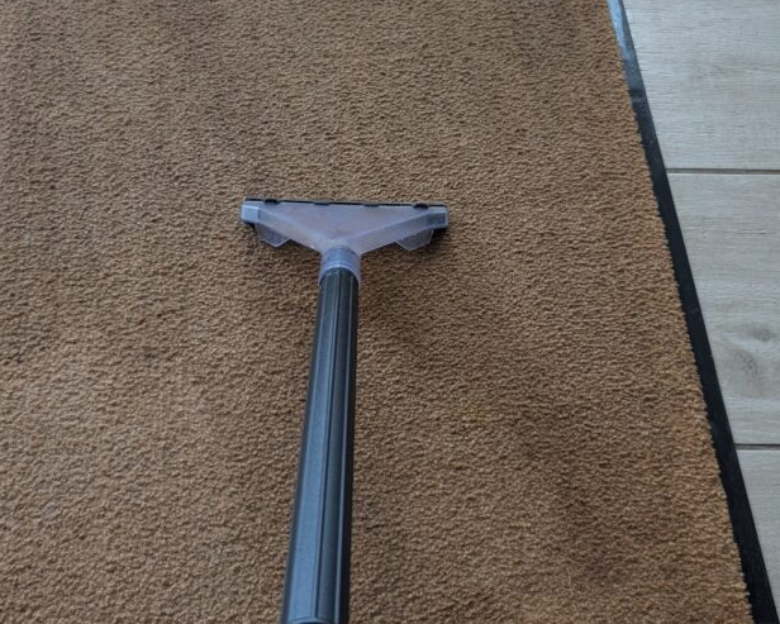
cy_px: 253
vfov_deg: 38.1
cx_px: 368
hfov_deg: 46.8
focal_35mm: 39
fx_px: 900
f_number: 1.68
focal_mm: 6.9
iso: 302
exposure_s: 1/23.8
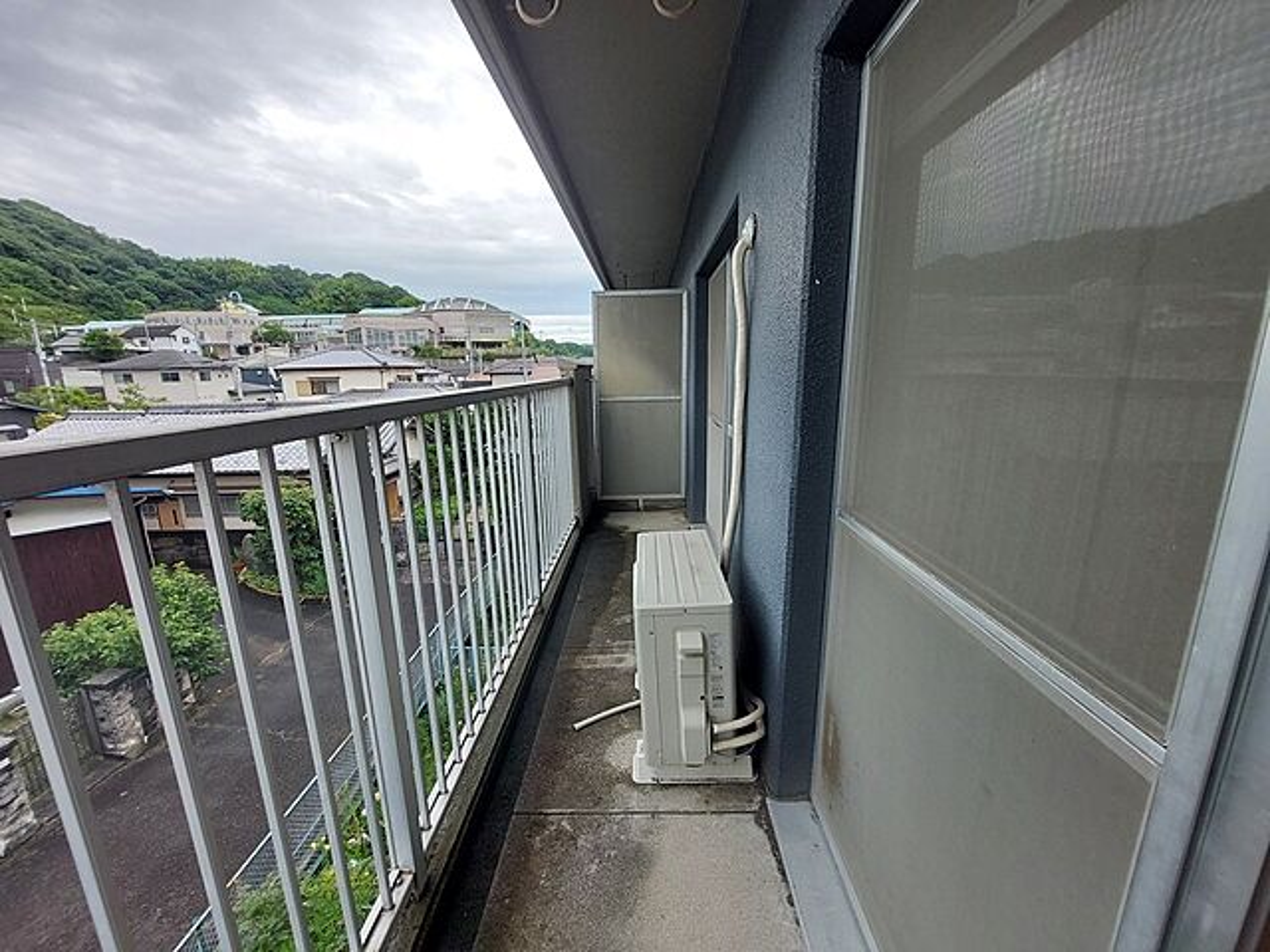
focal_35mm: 13
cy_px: 476
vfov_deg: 89.9
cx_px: 635
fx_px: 477
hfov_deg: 106.2
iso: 50
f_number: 2.2
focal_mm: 1.74
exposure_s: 1/286
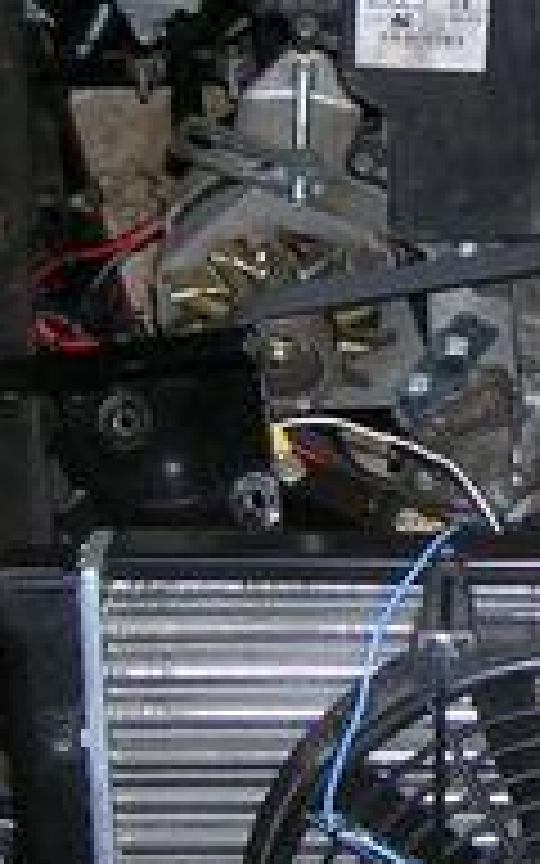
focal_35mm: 120
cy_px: 353
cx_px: 639
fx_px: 2826
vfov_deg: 17.4
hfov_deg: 10.7
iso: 77
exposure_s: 1/60.1
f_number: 2.9
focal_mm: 5.7
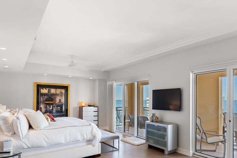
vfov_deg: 53.8
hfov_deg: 75.5
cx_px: 138
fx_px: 151
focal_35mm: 23
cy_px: 108
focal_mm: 16
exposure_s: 1/25
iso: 80
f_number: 2.8
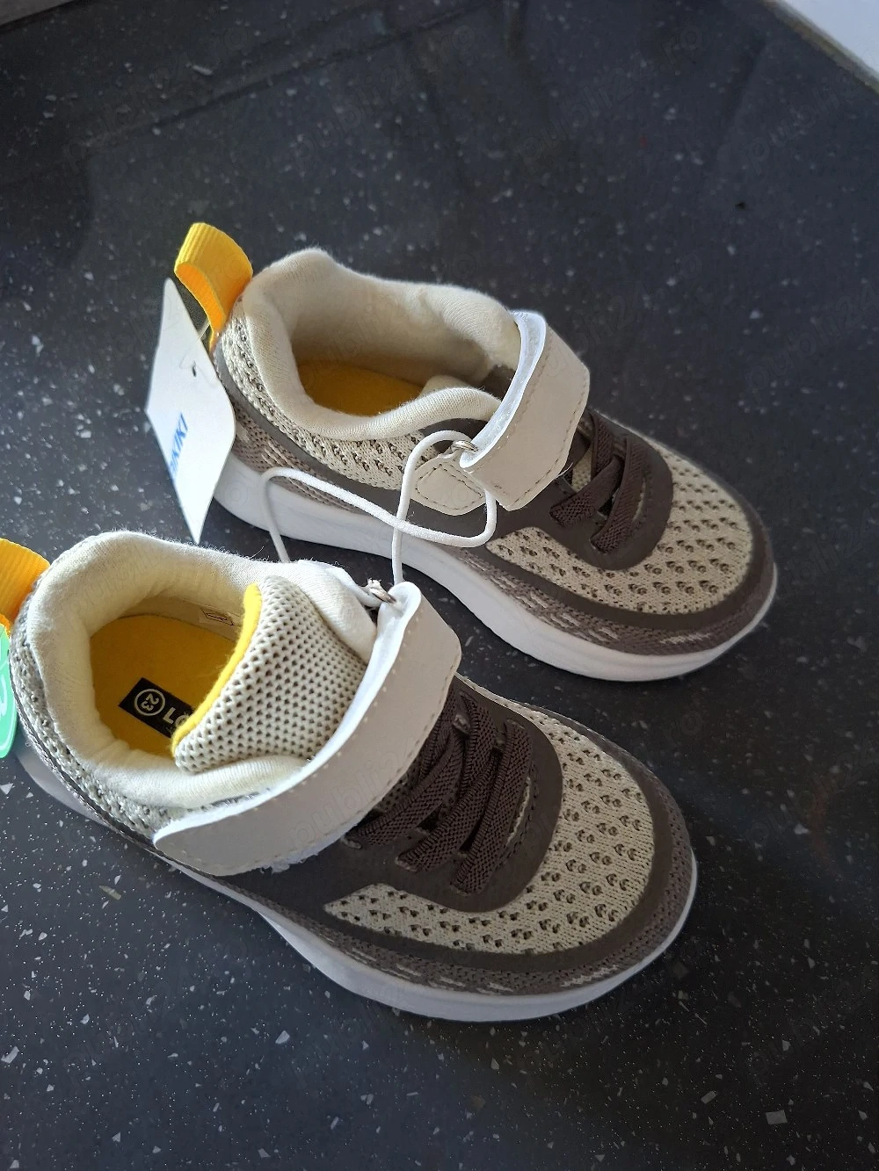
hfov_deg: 58.9
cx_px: 440
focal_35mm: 23
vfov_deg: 73.9
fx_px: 779
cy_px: 586
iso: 400
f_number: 1.8
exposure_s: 1/25
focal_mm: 5.54
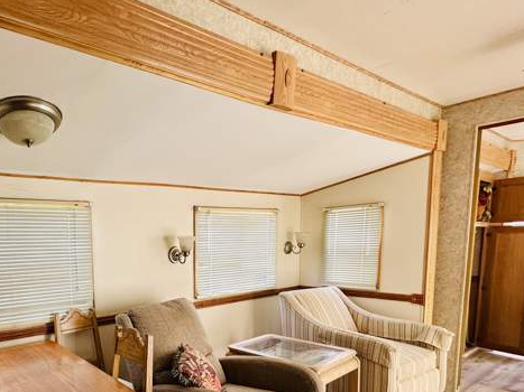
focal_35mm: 24
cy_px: 279
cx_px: 132
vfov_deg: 54.9
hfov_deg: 67.2
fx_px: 363
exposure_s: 1/99
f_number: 2.2
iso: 125
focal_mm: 2.22
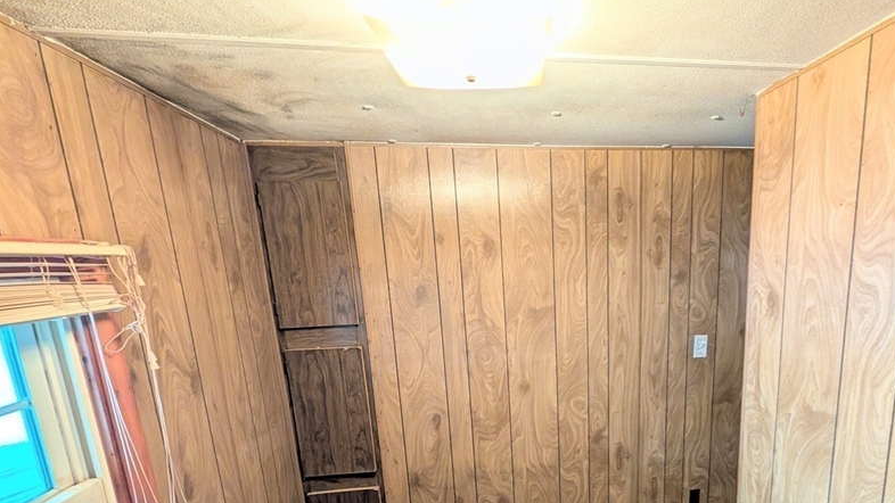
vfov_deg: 62.1
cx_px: 561
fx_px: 403
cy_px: 340
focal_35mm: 17
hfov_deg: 93.9
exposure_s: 1/24
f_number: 1.7
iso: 93
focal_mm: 2.02
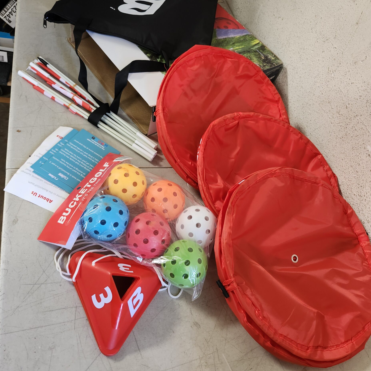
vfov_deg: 57.2
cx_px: 182
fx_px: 340
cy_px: 172
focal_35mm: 28
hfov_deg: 57.3
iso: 200
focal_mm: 5.54
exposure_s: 1/120
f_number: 1.8
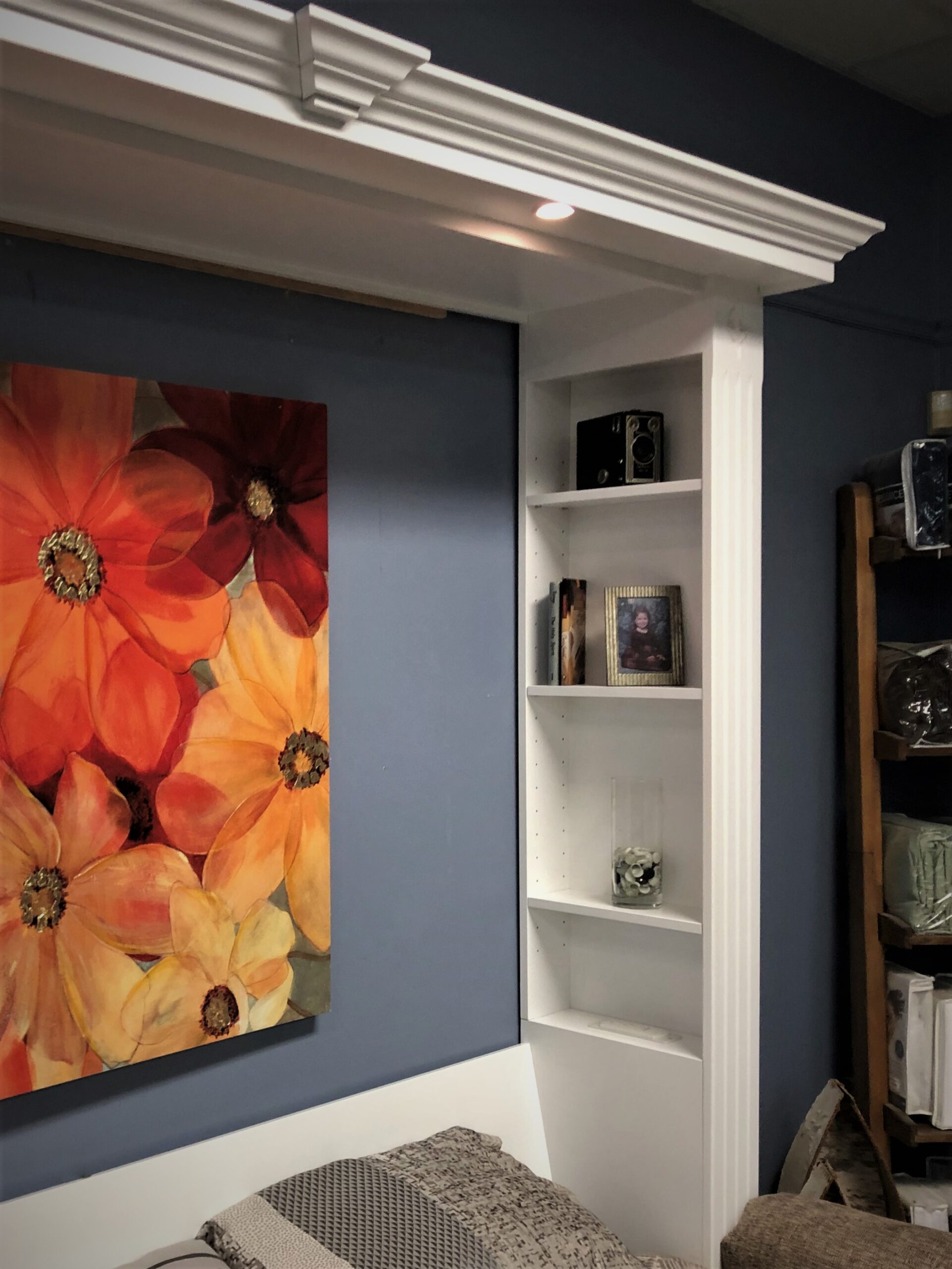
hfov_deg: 49.8
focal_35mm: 28
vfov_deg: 63.4
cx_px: 476
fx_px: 1026
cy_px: 634
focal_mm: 3.99
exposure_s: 1/15
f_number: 1.8
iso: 50
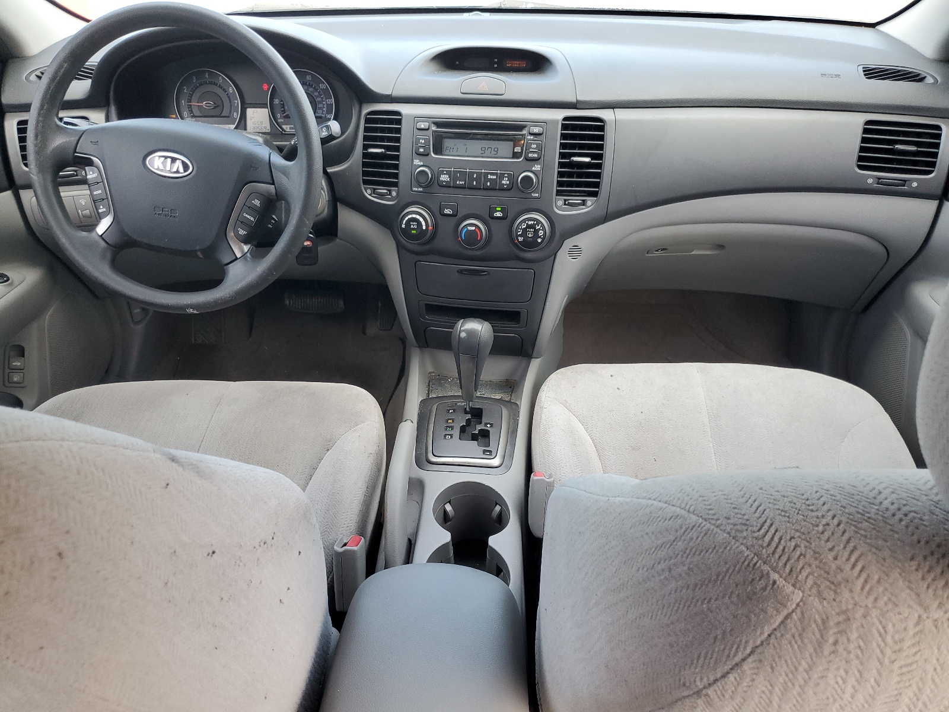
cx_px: 474
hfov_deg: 67.3
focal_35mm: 26
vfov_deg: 53.1
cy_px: 356
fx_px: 713
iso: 90
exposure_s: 1/120
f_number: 1.5
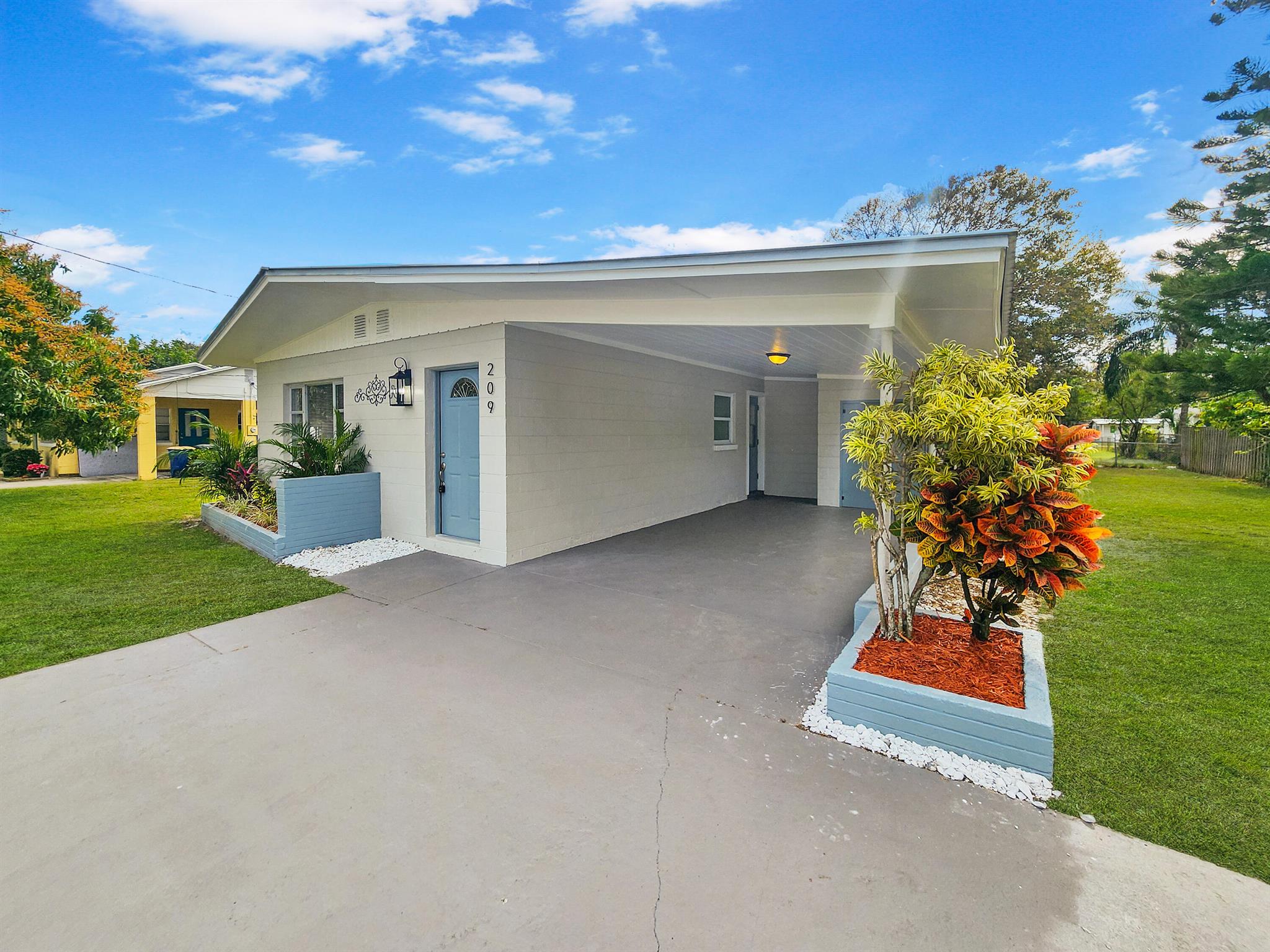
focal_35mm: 13
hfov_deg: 106.2
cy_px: 476
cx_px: 635
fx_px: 477
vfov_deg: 89.9
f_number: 2.2
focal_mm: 2.2
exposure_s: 1/2700
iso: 50
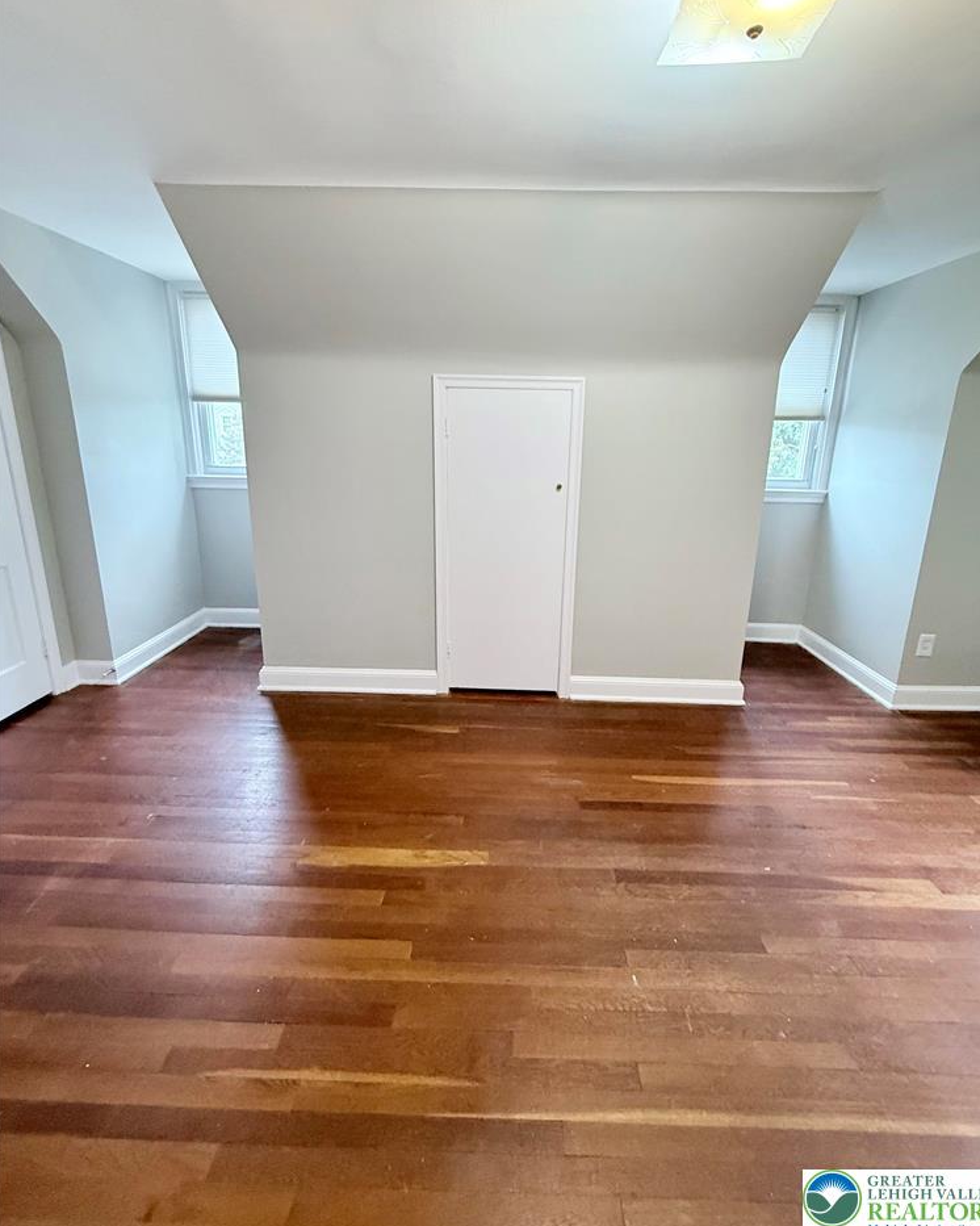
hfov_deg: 84.0
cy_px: 562
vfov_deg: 96.6
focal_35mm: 15
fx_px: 544
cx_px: 499
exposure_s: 1/60
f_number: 2.2
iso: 500
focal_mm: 2.22
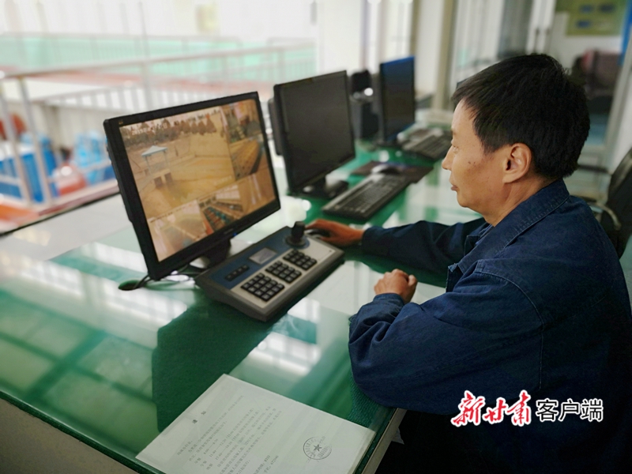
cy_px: 237
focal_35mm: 27
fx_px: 493
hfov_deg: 65.3
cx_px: 316
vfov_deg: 51.4
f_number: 1.8
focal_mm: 3.95
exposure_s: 1/50
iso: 80
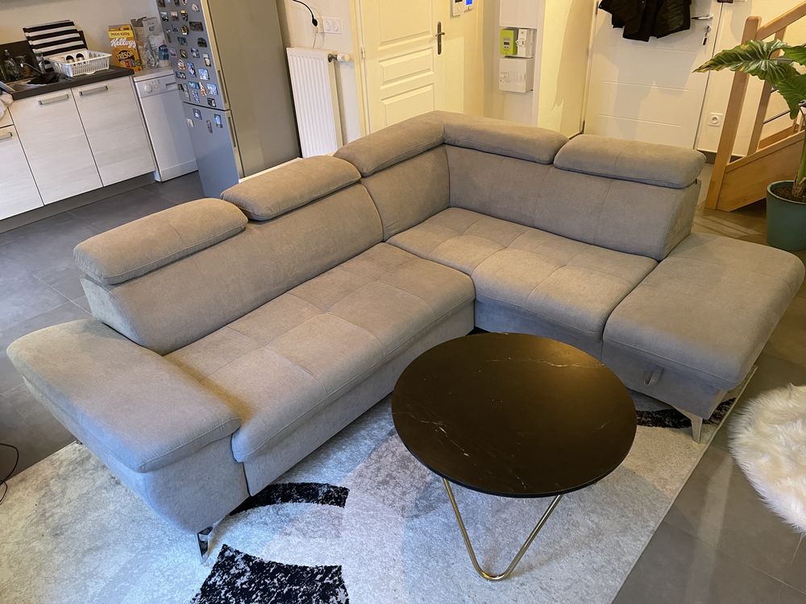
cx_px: 403
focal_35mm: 25
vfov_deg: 54.9
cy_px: 302
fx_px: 582
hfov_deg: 69.4
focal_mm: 5.1
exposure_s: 1/33
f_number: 1.6
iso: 500
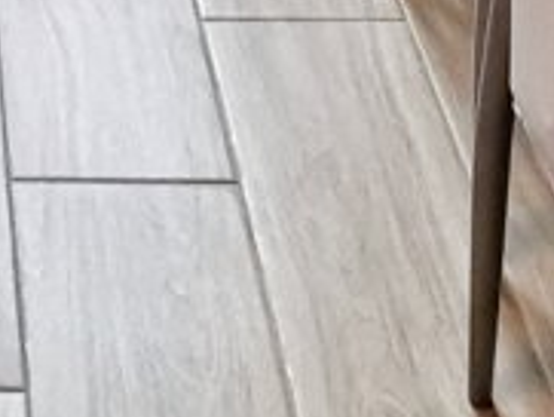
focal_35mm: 127
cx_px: -226
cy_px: -1116
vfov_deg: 8.2
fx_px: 2034
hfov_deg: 14.6
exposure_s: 1/60
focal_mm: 2.35
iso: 160
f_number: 2.2
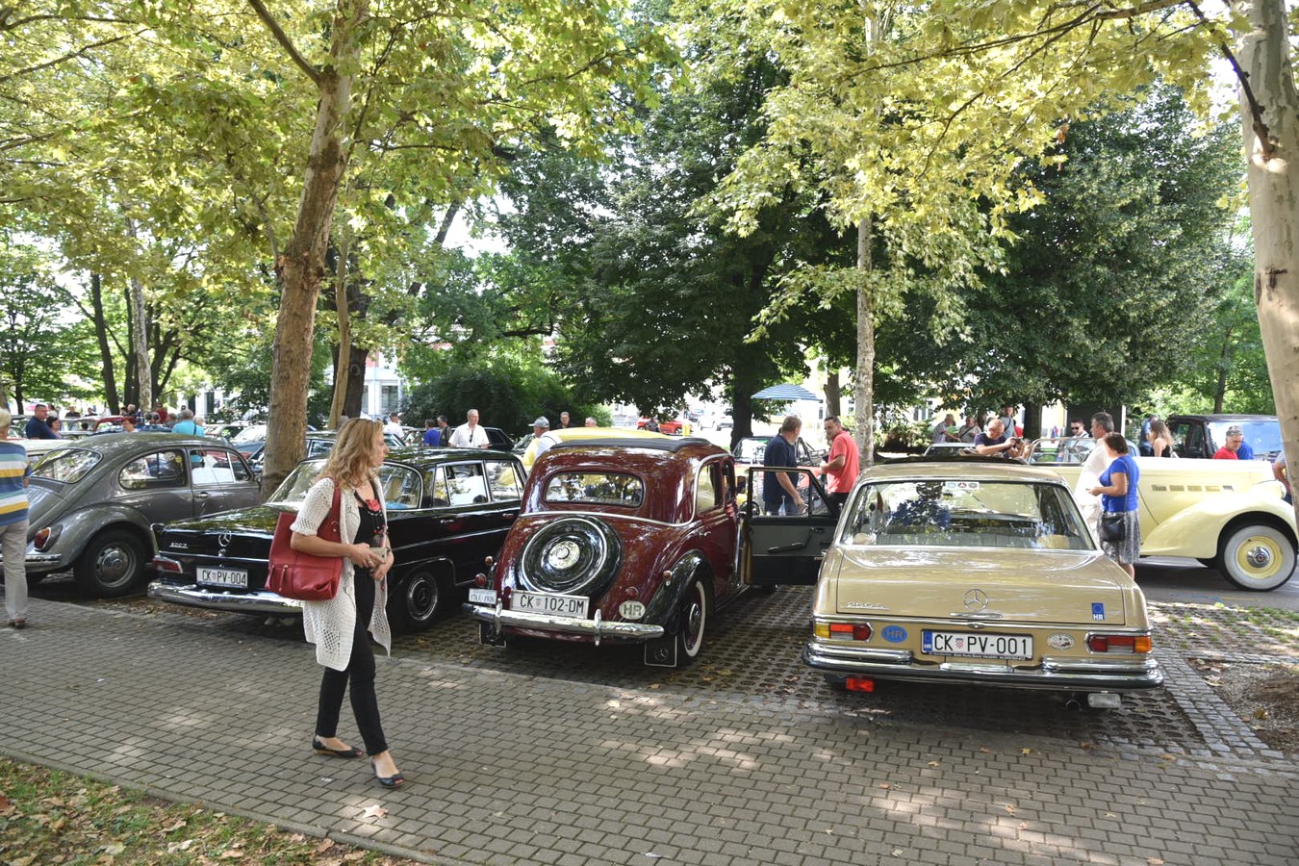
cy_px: 433
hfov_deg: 73.7
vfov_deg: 53.1
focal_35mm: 24
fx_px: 866
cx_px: 650
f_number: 5.6
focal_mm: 24
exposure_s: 1/125
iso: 400
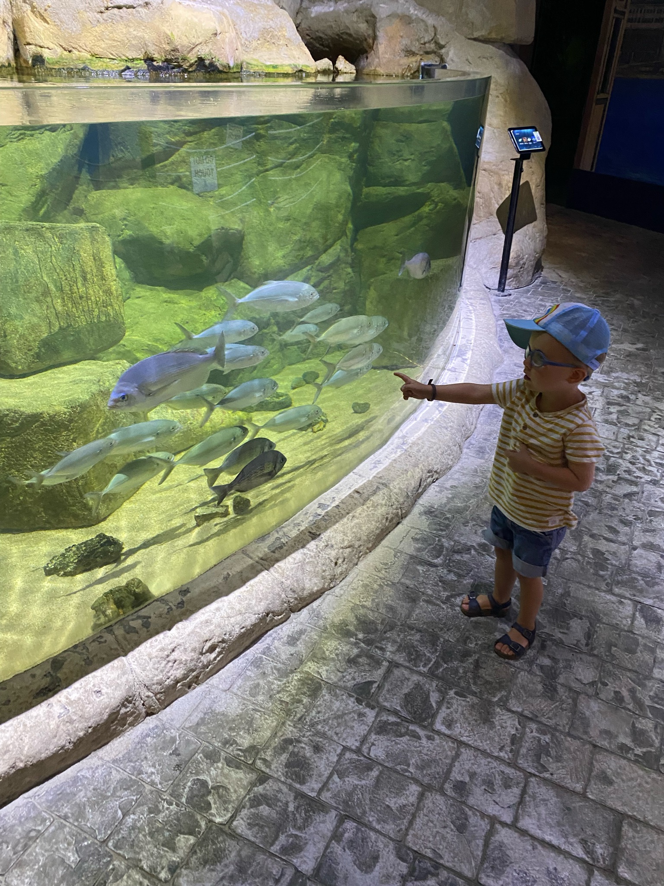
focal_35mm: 26
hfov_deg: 53.0
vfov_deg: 67.3
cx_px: 332
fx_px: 665
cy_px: 443
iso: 400
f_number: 1.8
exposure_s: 1/50
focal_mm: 4.25
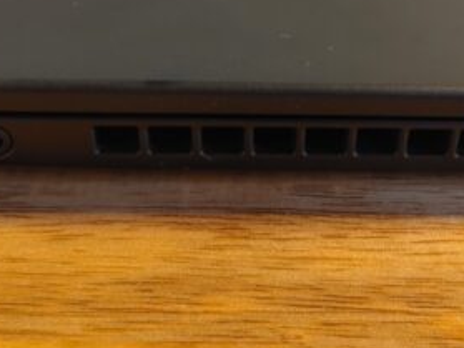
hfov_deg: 34.2
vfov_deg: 25.5
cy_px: 57
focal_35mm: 56
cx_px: 289
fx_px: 750
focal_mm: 4.81
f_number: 1.8
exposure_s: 1/50
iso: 350
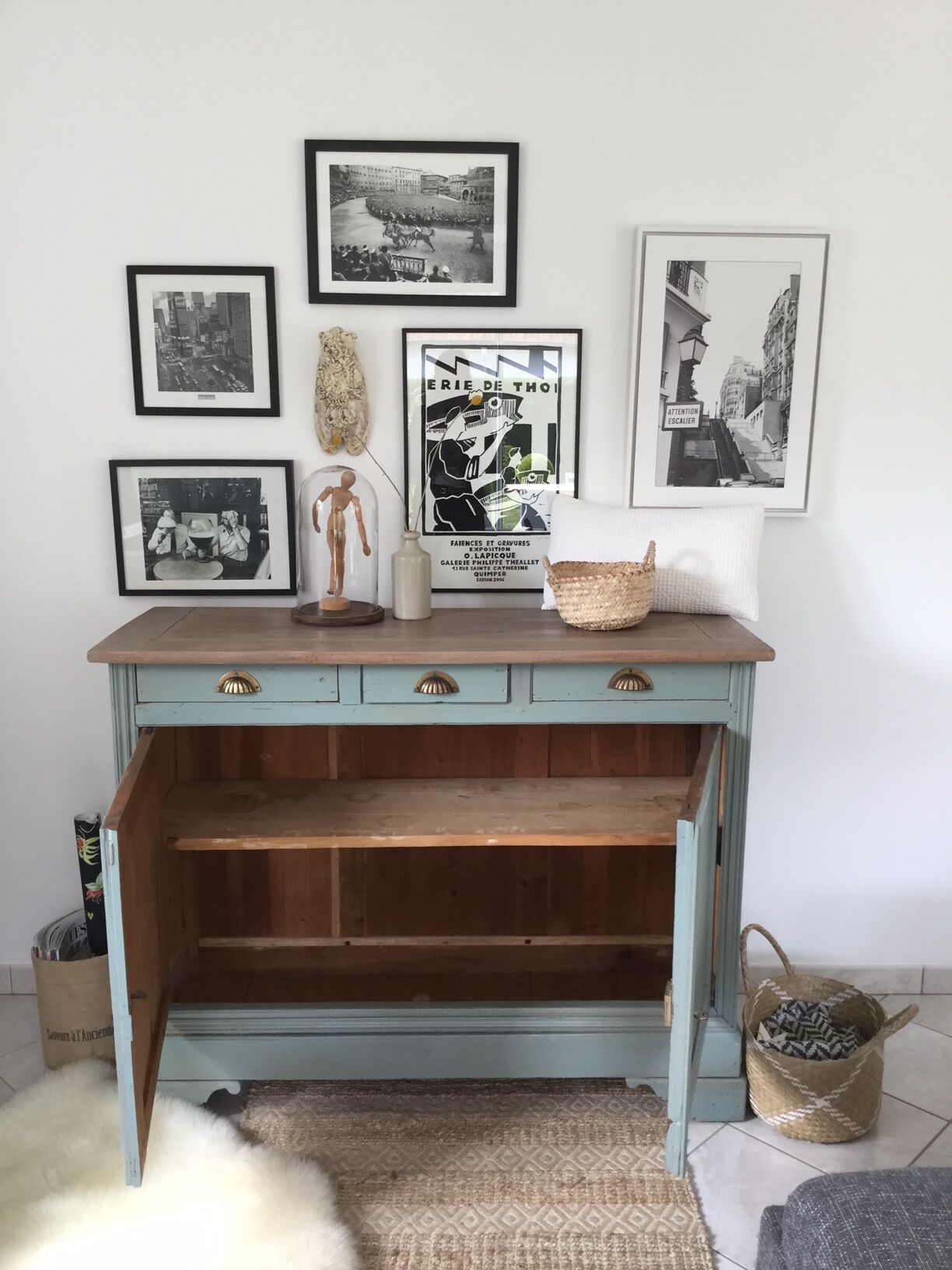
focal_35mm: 31
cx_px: 476
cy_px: 635
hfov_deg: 45.4
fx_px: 1137
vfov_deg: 58.4
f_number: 2.4
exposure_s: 1/33
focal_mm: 3.3
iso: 32
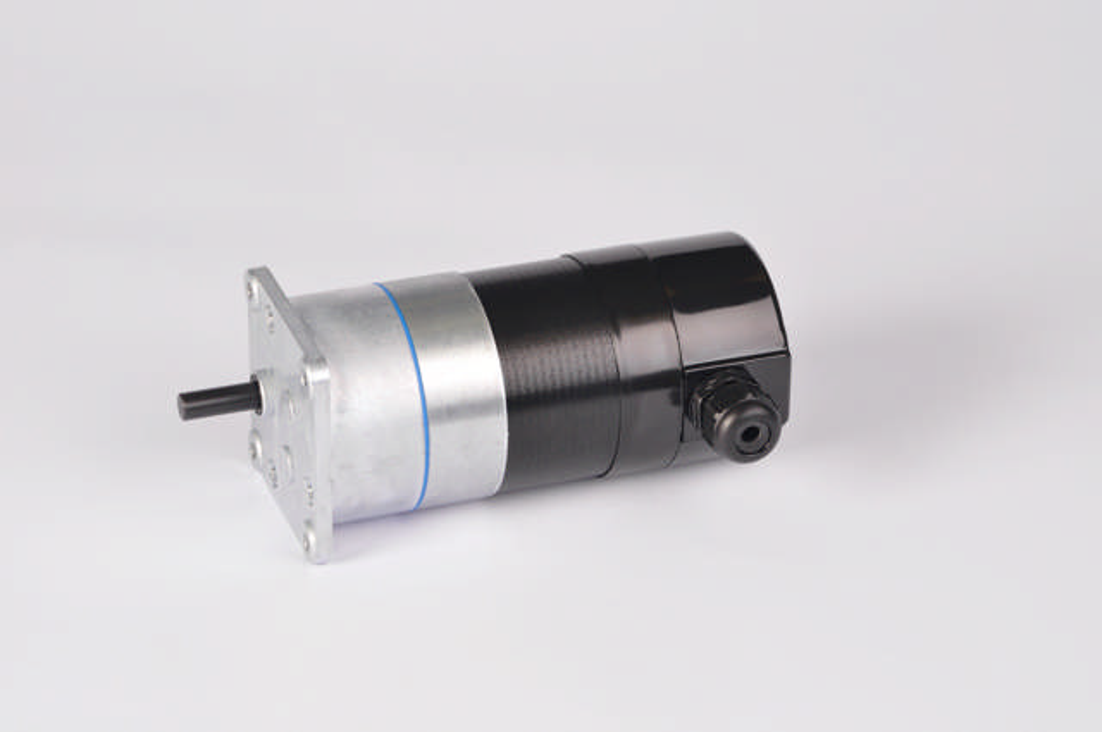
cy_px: 366
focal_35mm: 117
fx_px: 3577
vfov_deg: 11.7
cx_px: 551
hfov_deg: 17.5
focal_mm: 78
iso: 200
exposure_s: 1/125
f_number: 20
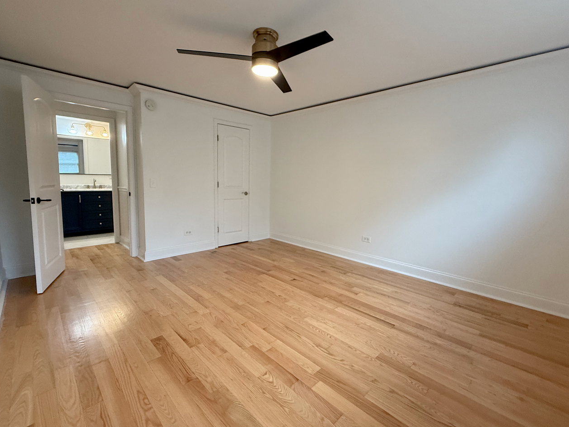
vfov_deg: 78.1
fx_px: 263
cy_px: 208
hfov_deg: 94.4
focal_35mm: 16
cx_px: 297
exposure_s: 1/120
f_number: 2.2
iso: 320
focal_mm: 2.22
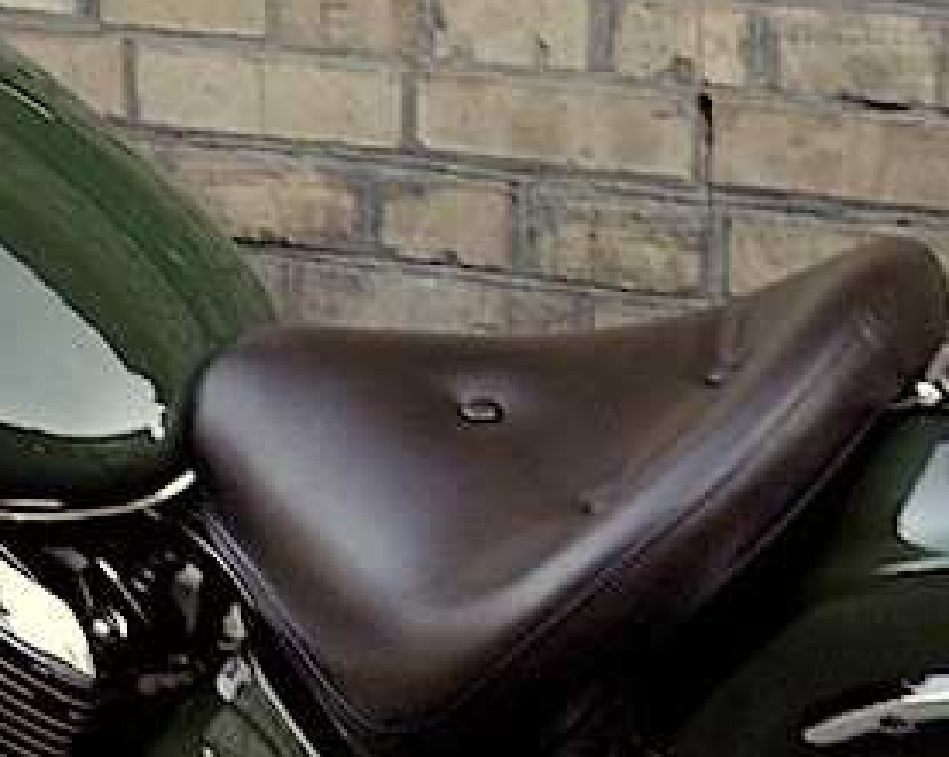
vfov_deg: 7.4
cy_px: 599
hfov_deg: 9.3
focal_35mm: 209
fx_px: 5862
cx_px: 347
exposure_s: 1/60
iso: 720
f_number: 4.2
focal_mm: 32
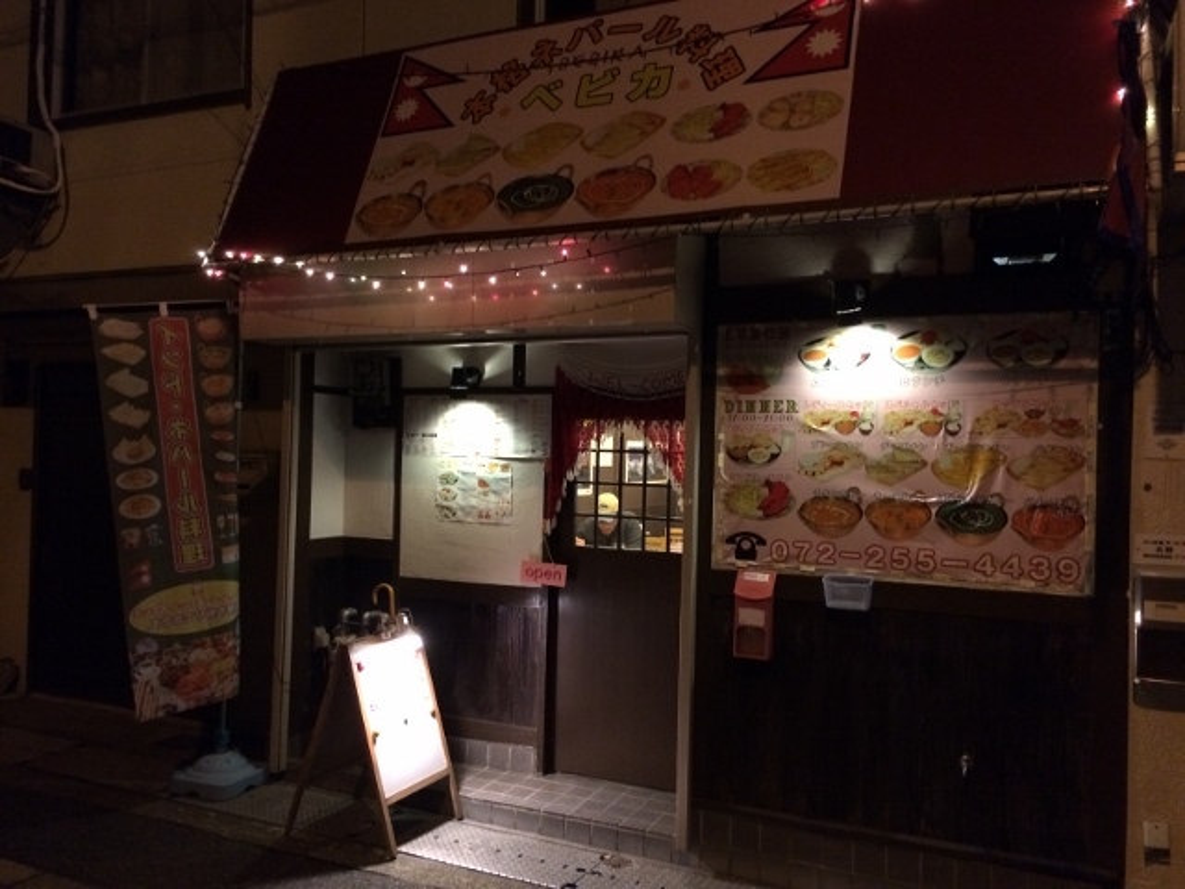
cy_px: 444
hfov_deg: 61.7
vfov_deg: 48.2
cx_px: 592
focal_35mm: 29
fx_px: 993
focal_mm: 4.15
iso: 400
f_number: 2.2
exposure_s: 1/15
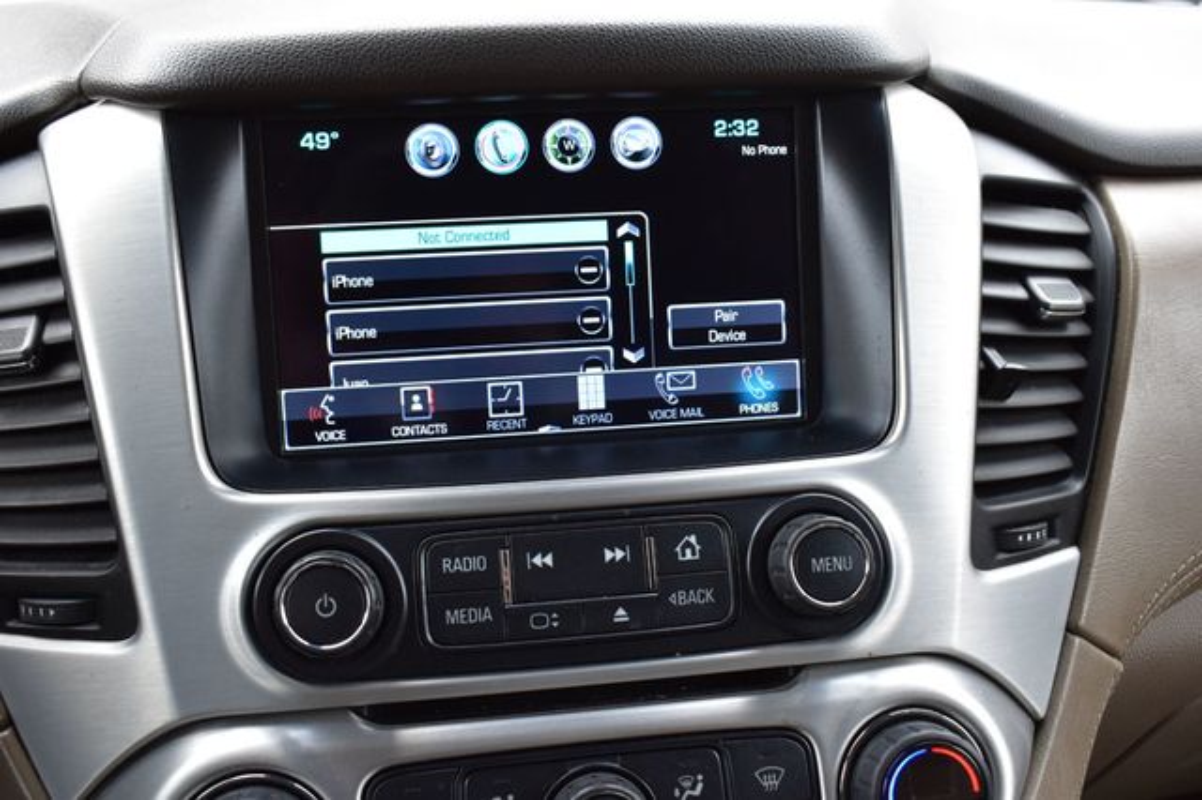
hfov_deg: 53.2
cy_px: 400
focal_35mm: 36
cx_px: 601
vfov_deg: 36.8
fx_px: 1201
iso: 400
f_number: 7.1
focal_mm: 24
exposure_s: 1/40
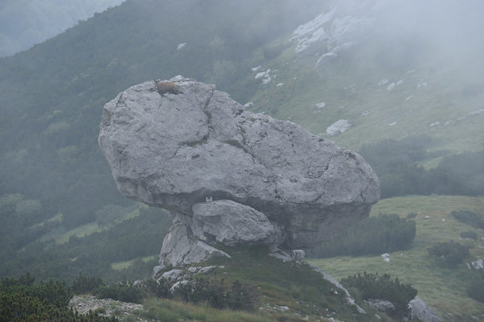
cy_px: 161
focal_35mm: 292
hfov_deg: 7.0
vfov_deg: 4.7
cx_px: 242
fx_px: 3932
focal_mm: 195
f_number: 8
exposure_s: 1/320
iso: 200
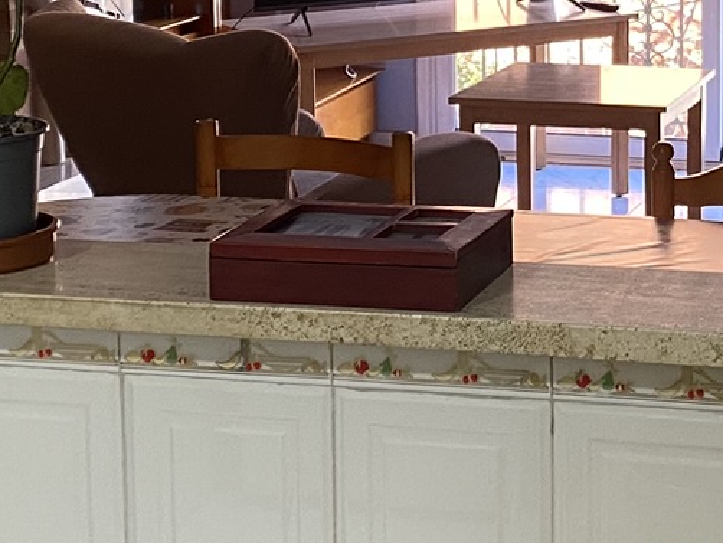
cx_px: 684
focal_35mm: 106
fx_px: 2215
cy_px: 23
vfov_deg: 13.8
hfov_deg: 18.2
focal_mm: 4.25
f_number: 1.8
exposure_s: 1/50
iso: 80
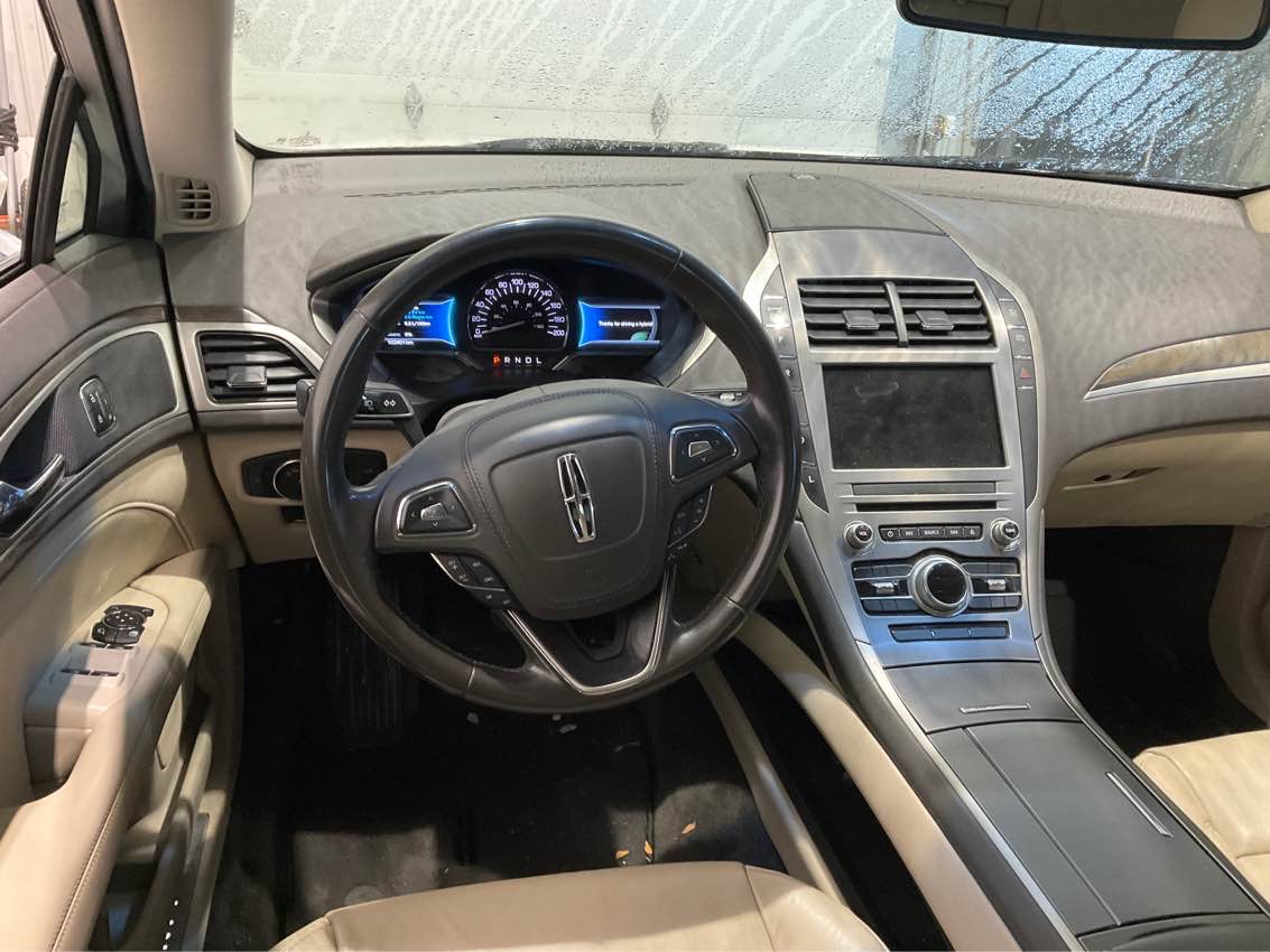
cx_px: 635
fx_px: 1064
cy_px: 476
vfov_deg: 48.2
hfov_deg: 61.7
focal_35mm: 29
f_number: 1.8
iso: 250
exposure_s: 1/40
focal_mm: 3
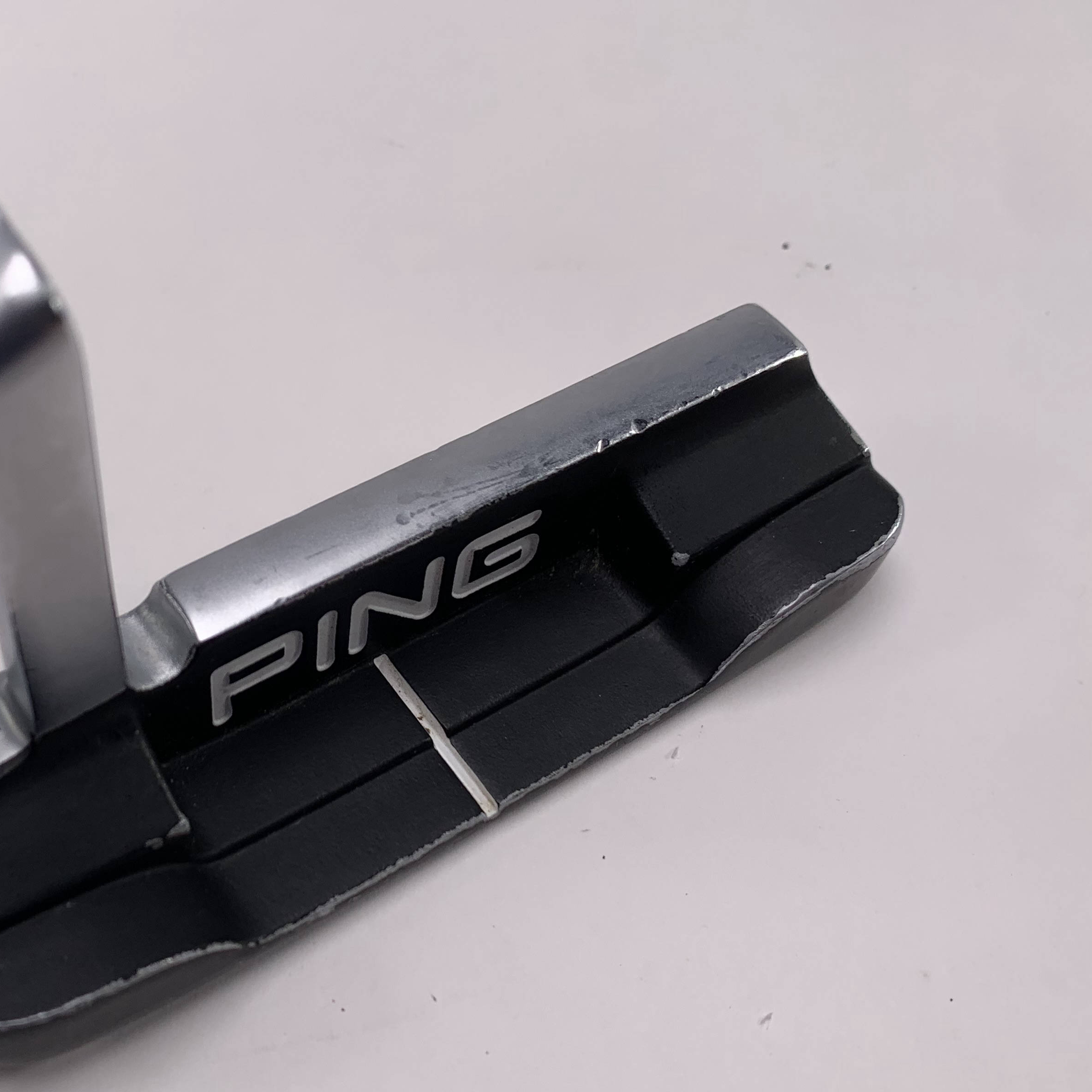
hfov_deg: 41.7
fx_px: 1392
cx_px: 291
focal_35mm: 39
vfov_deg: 42.8
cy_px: 607
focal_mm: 4.25
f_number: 1.8
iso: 25
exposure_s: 1/307
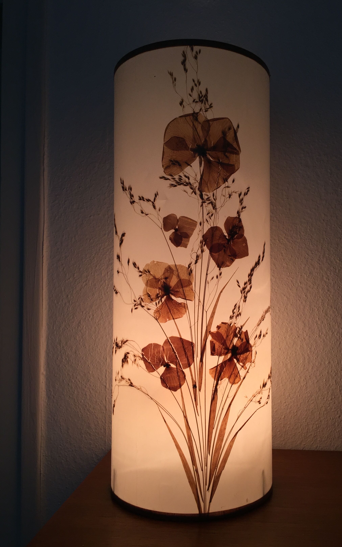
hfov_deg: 40.4
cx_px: 204
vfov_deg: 61.2
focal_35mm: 31
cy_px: 273
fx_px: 462
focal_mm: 4.15
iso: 40
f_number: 2.2
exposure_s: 1/50
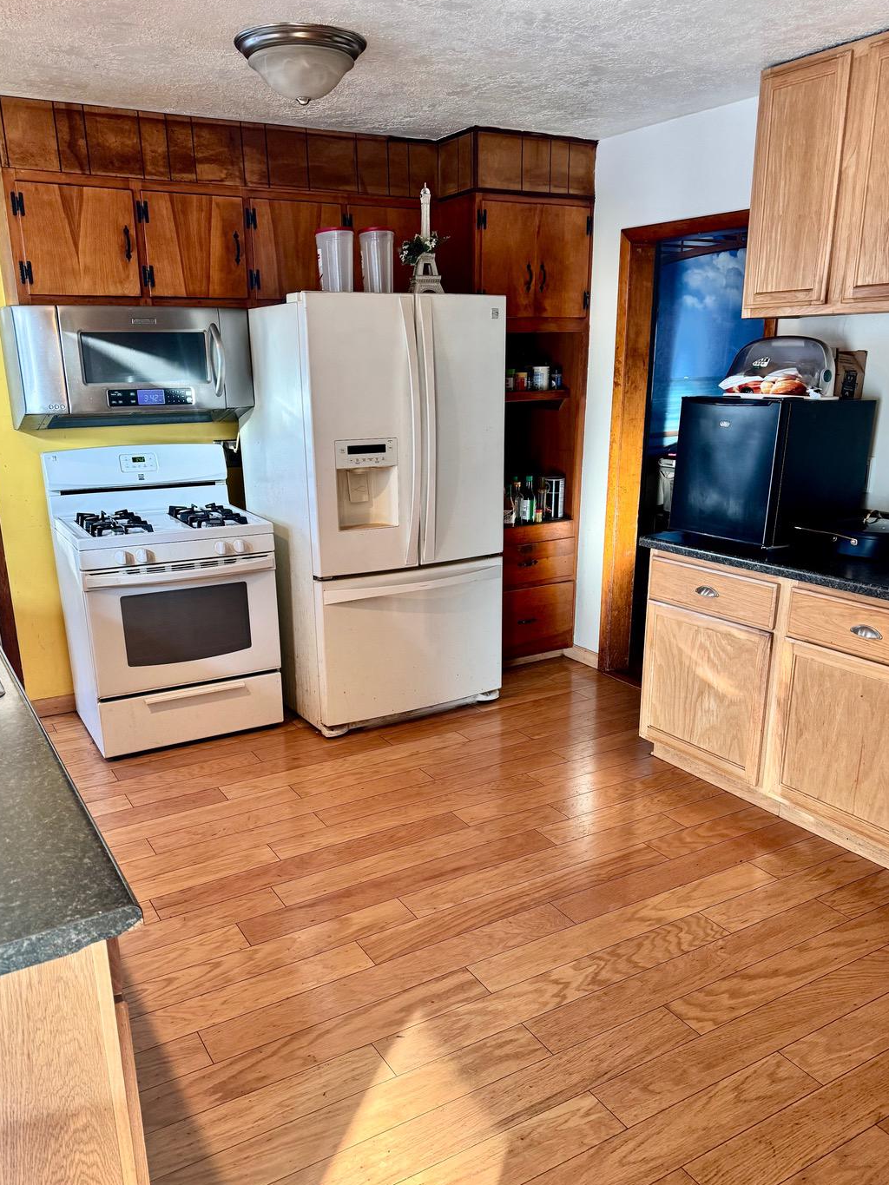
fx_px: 924
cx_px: 420
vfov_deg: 65.2
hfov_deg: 51.3
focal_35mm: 27
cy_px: 654
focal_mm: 6.76
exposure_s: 1/60
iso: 250
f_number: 1.78
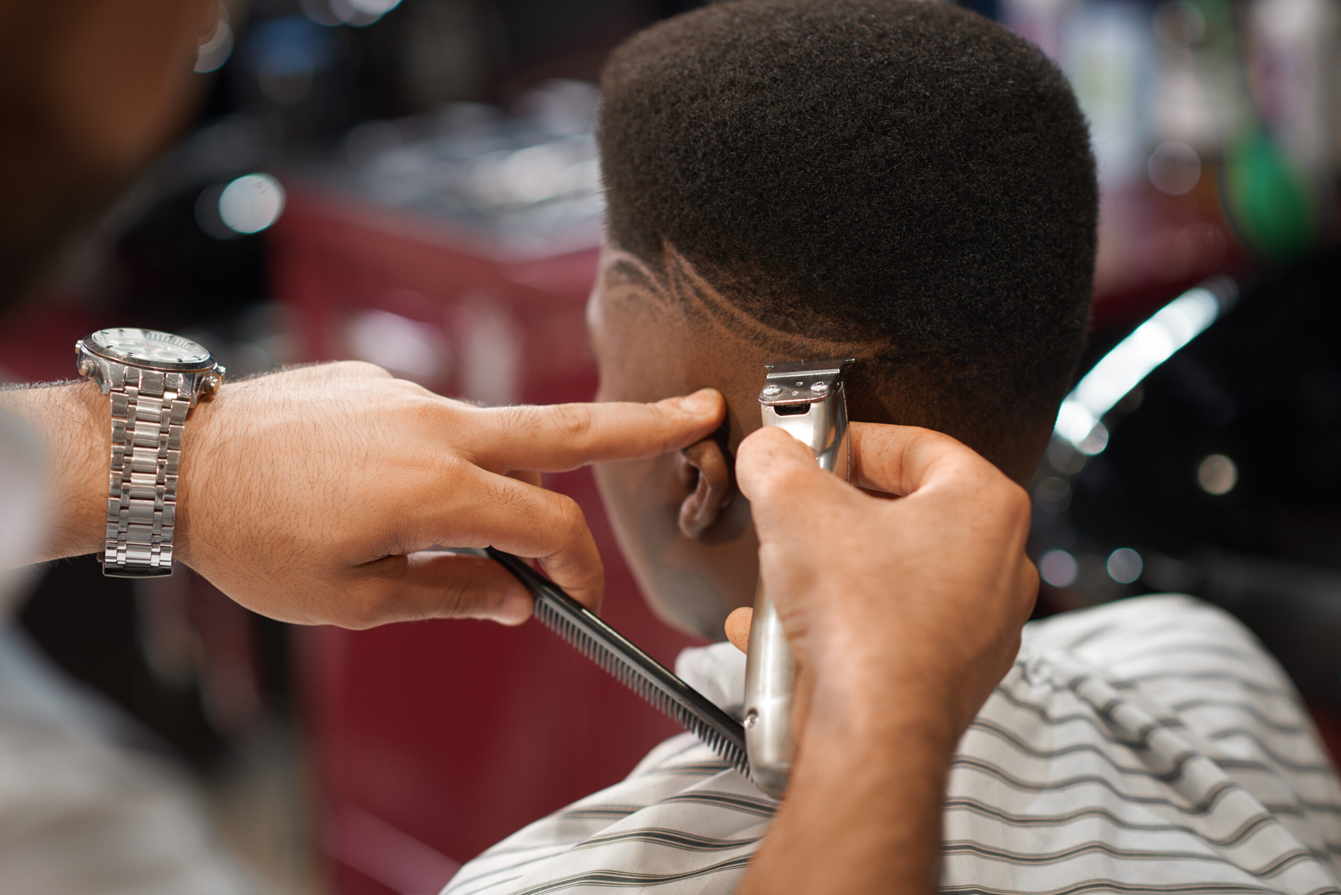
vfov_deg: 16.1
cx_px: 670
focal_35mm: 85
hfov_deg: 23.9
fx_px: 3167
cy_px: 448
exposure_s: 1/250
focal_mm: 85
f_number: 2.8
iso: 100
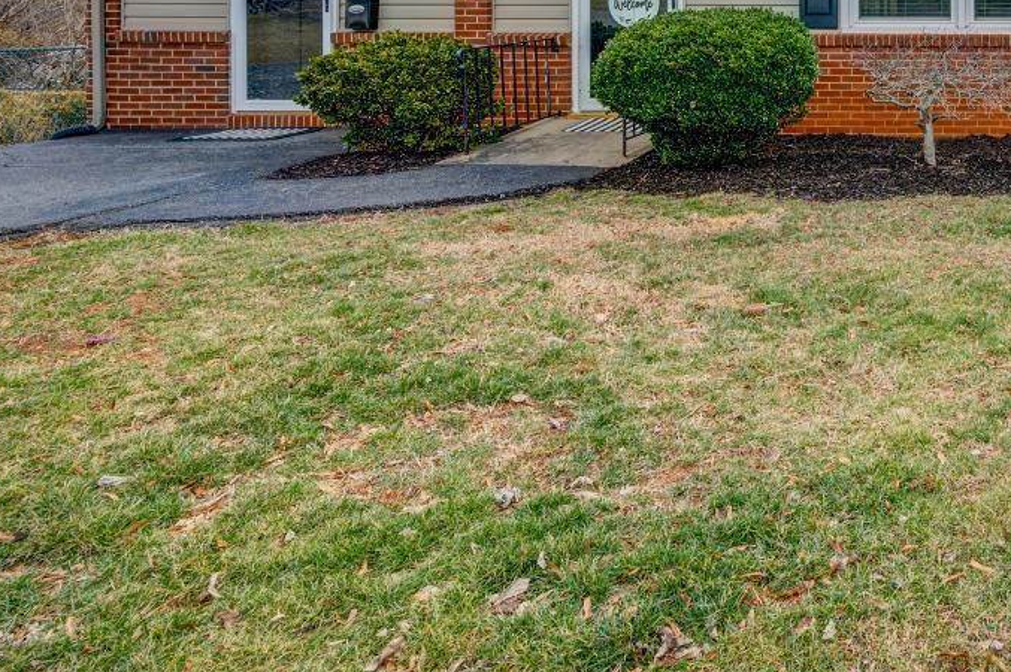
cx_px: 1030
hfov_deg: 48.6
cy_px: -7
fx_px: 870
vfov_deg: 37.5
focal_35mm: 31
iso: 200
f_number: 8
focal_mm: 14
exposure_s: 1/250
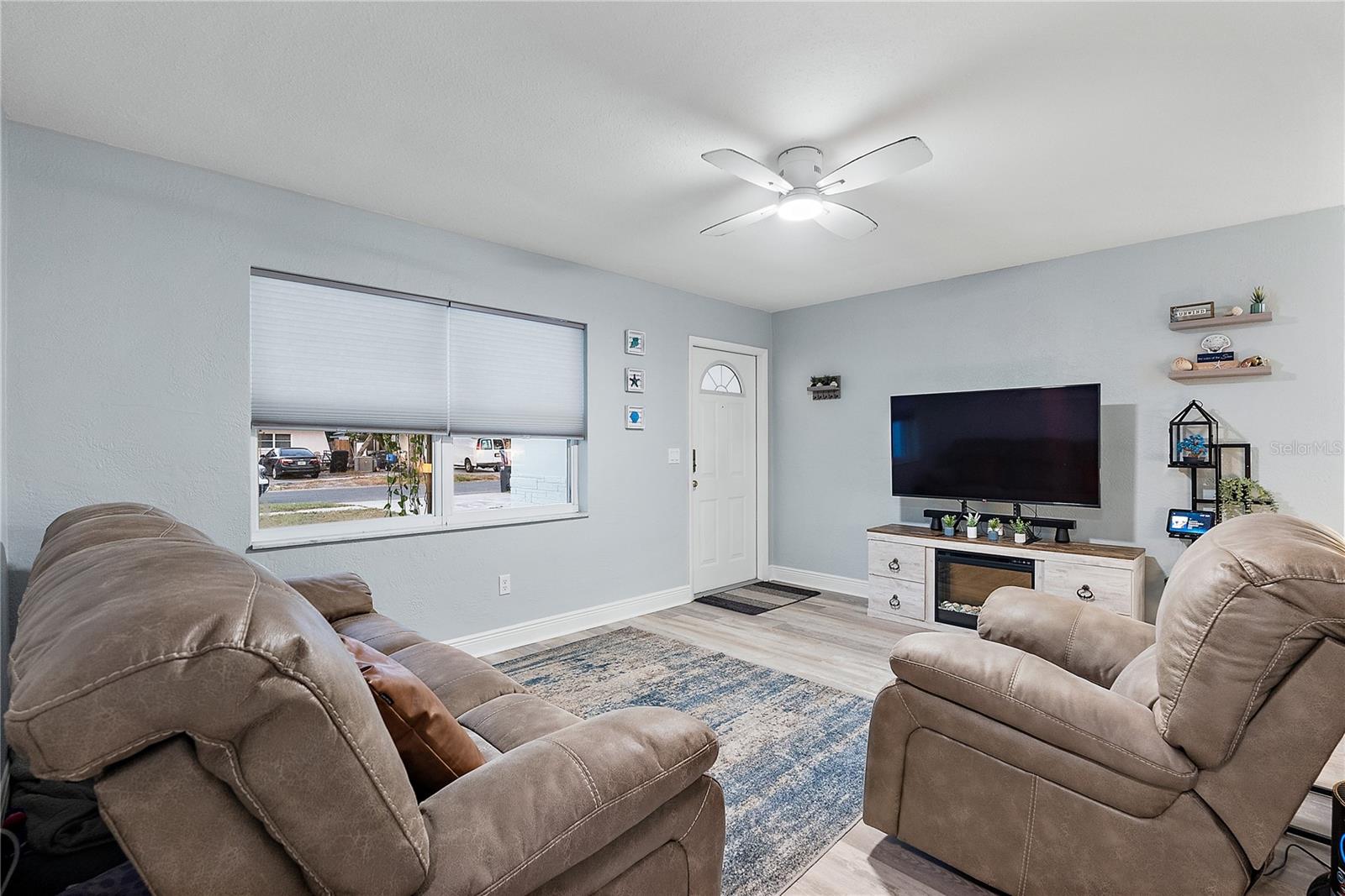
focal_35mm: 16
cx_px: 672
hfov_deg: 96.7
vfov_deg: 73.8
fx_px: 598
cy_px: 448
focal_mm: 16
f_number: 5.6
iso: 1600
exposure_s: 1/6
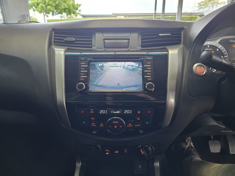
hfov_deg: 71.6
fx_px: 163
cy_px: 85
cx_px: 120
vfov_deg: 56.8
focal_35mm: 24
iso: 320
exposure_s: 1/100
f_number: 1.7
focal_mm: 6.25
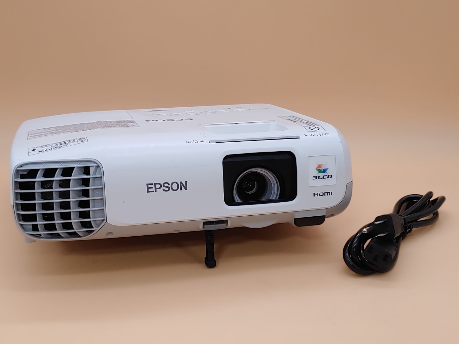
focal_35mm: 49
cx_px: 230
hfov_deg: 38.9
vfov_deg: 29.7
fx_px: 650
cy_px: 172
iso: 50
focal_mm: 4.36
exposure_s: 1/120
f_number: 1.8
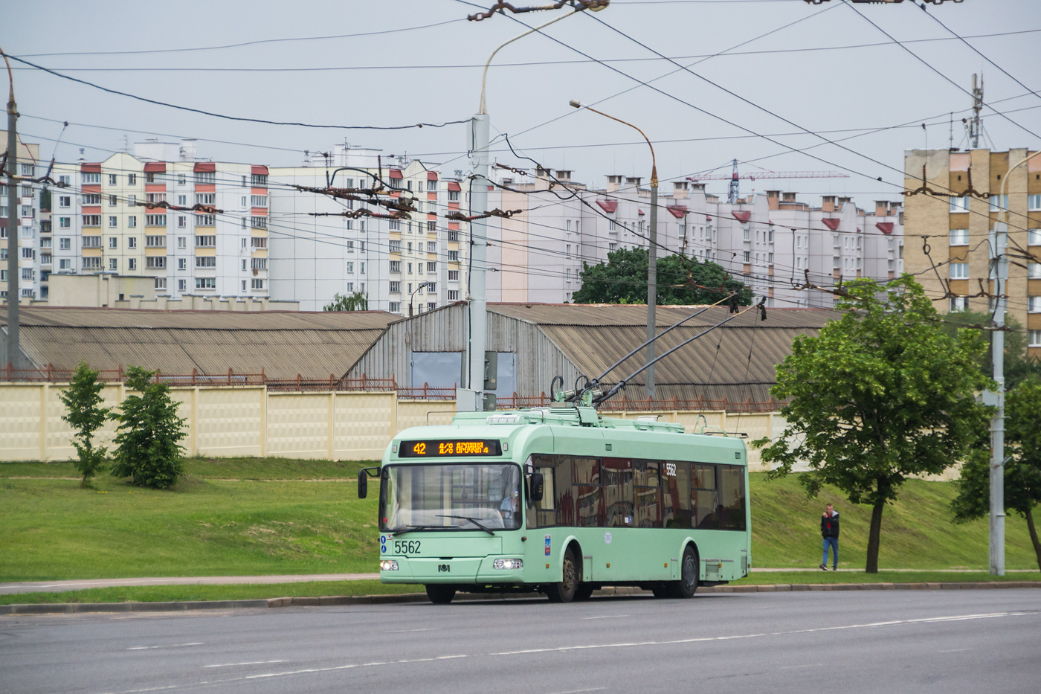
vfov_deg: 7.9
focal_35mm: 174
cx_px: 520
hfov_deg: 11.8
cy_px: 347
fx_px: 5031
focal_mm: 116
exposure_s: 1/500
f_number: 5.6
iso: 900
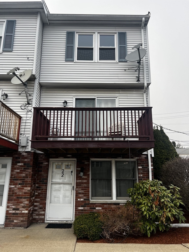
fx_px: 189
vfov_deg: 67.3
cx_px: 94
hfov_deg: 53.1
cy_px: 126
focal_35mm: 26
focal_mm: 5.7
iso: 50
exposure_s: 1/502
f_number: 1.5
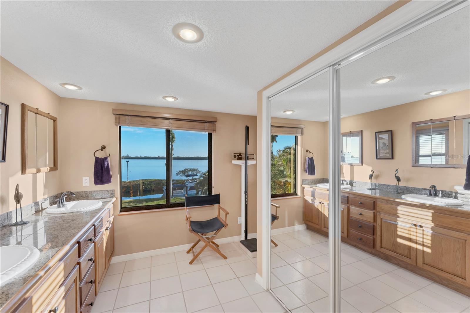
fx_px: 183
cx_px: 235
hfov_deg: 104.3
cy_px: 156
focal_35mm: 14
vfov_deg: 81.2
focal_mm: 14
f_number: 7.1
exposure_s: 1/100
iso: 400
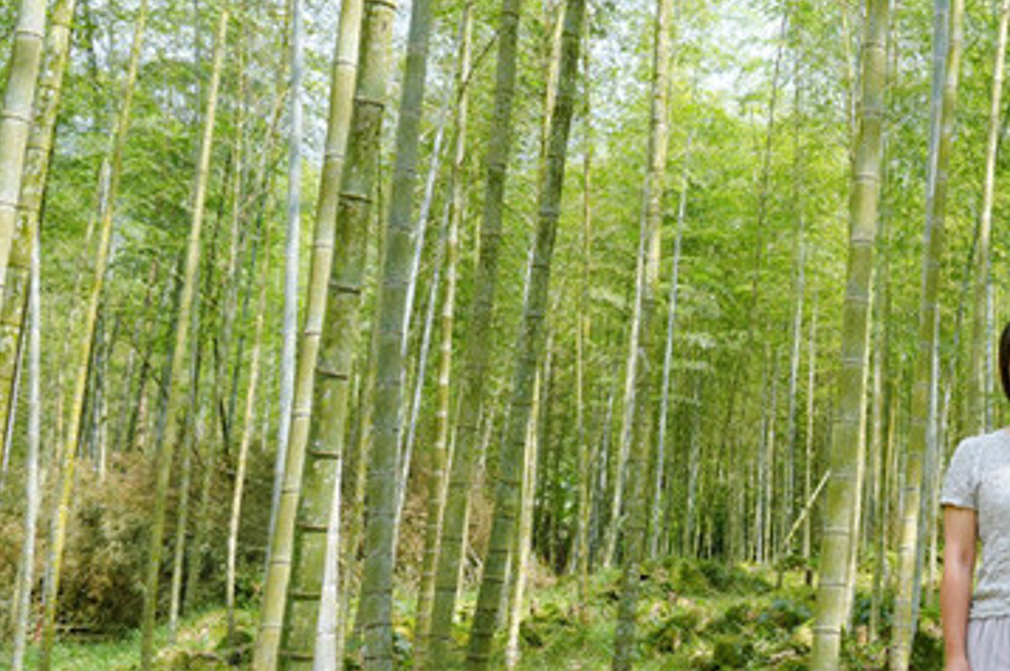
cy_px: 383
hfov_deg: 31.5
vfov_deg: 23.7
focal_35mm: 57
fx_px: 1598
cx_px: 1081
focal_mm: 24
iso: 320
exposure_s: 1/160
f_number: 8
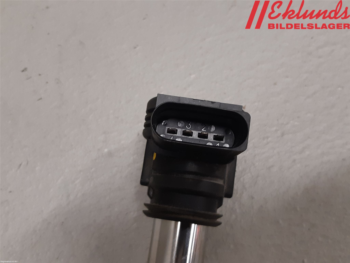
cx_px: 175
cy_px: 132
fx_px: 263
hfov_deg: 67.3
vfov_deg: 53.1
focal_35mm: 26
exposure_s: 1/50
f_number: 1.7
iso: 125
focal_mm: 3.93
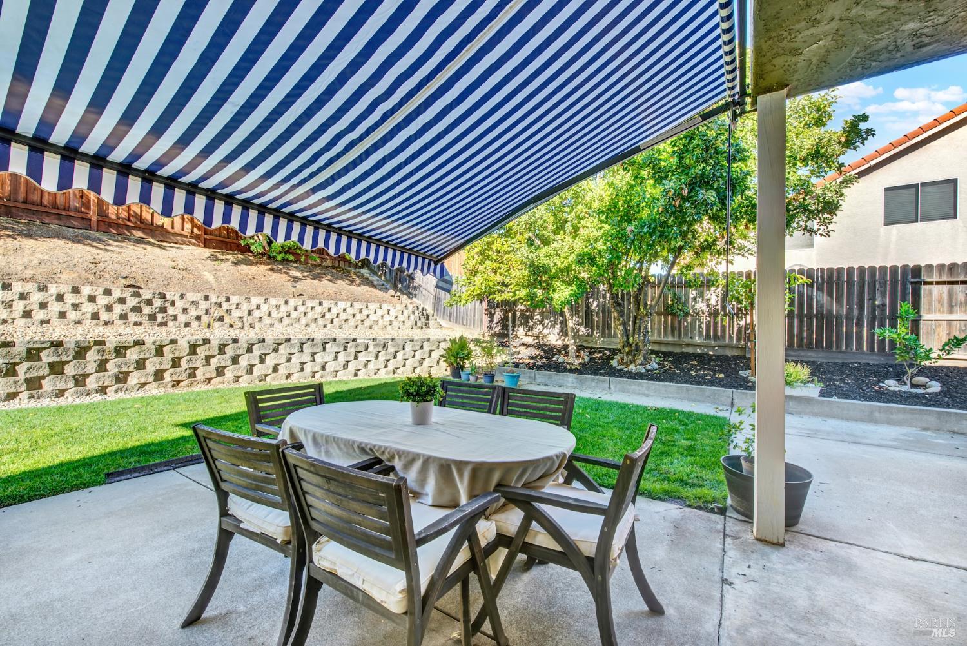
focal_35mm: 14
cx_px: 484
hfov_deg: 104.2
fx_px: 376
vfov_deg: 81.3
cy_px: 323
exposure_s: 1/25
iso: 100
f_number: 14
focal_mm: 14
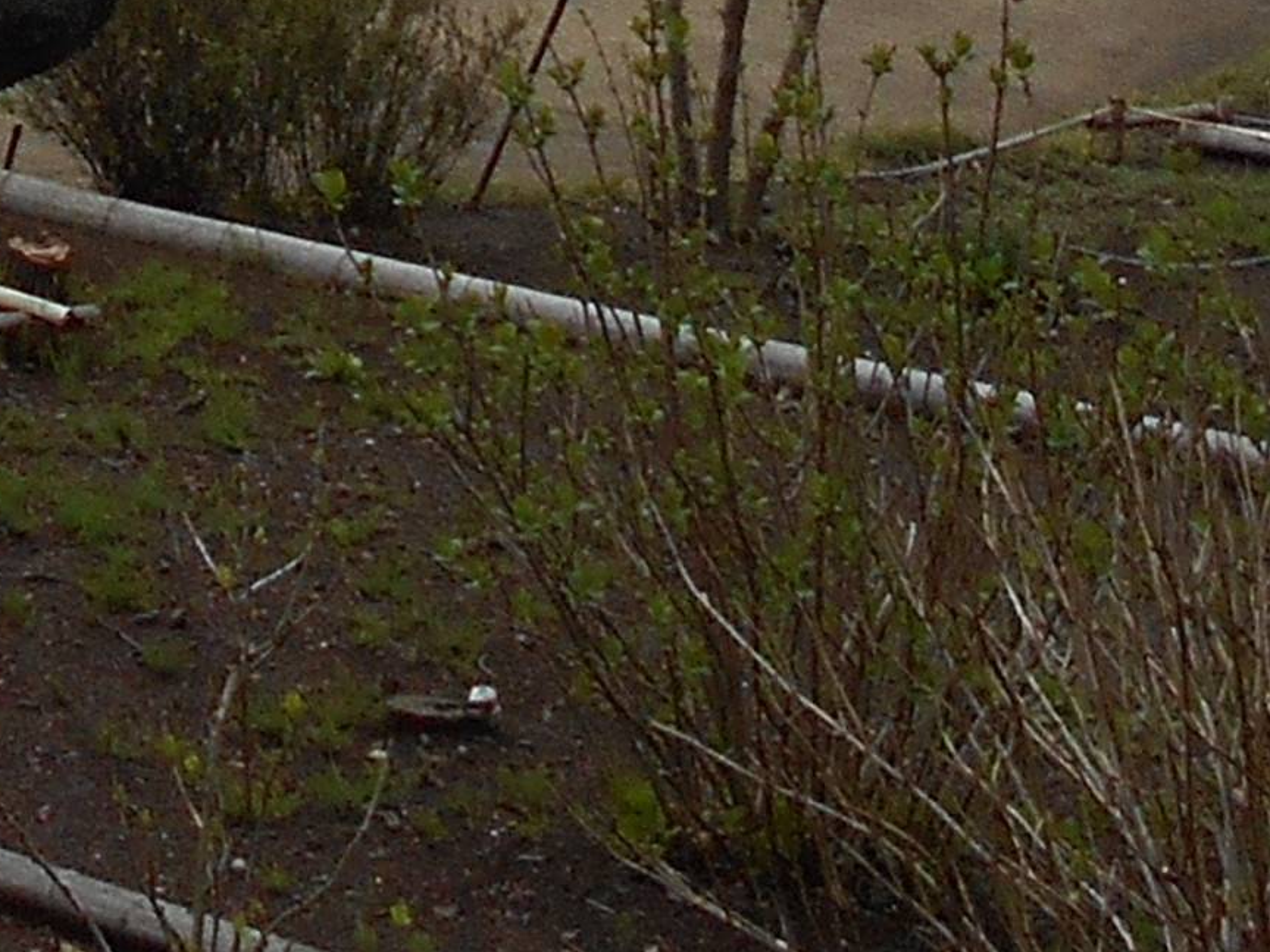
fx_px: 5687
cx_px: -634
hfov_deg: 12.2
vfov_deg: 8.4
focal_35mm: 155
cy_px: -1684
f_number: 3.2
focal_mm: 4.6
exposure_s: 1/1000
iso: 80
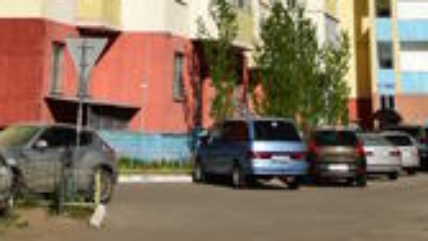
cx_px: 196
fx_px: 1112
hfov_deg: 21.8
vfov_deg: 9.7
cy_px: -461
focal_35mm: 98
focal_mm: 18
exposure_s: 1/320
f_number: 9
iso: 100
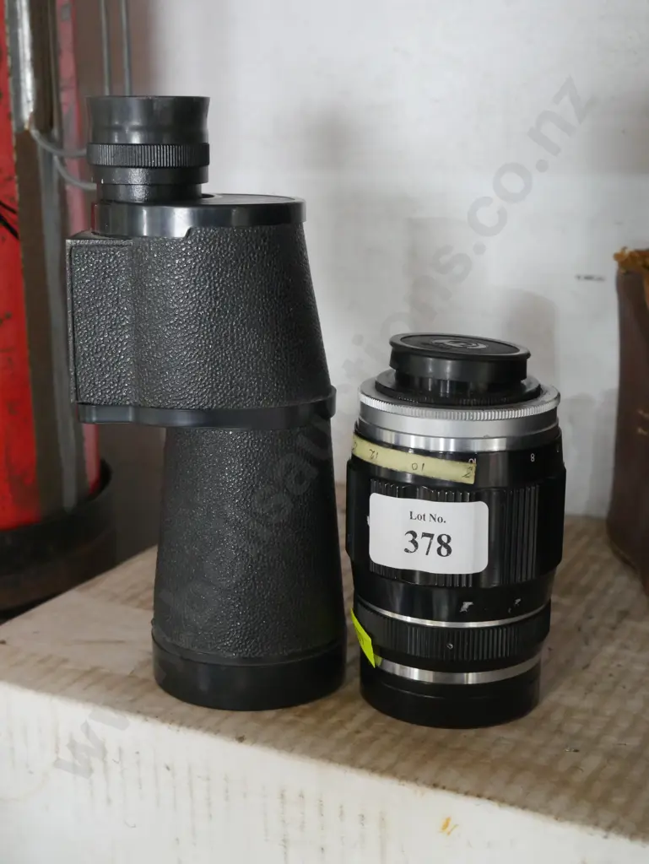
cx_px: 324
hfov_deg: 28.1
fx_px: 1299
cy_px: 432
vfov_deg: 36.8
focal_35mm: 52
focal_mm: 26
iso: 3200
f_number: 5.6
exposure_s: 1/30
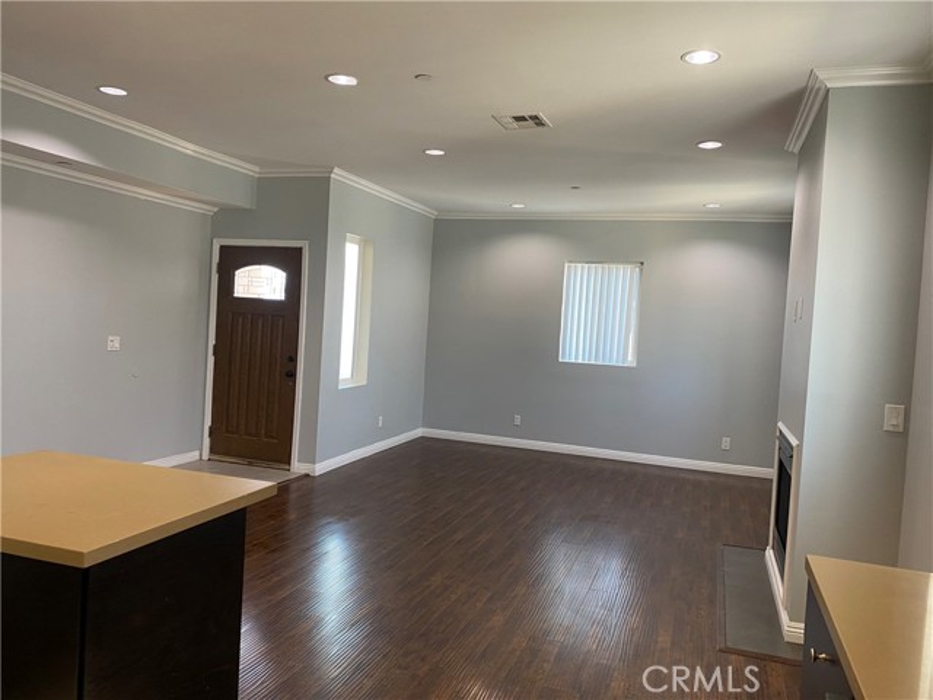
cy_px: 350
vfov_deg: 53.1
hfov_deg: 67.3
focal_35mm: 26
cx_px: 466
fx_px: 701
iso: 100
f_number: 1.8
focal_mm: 4.25
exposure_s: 1/60
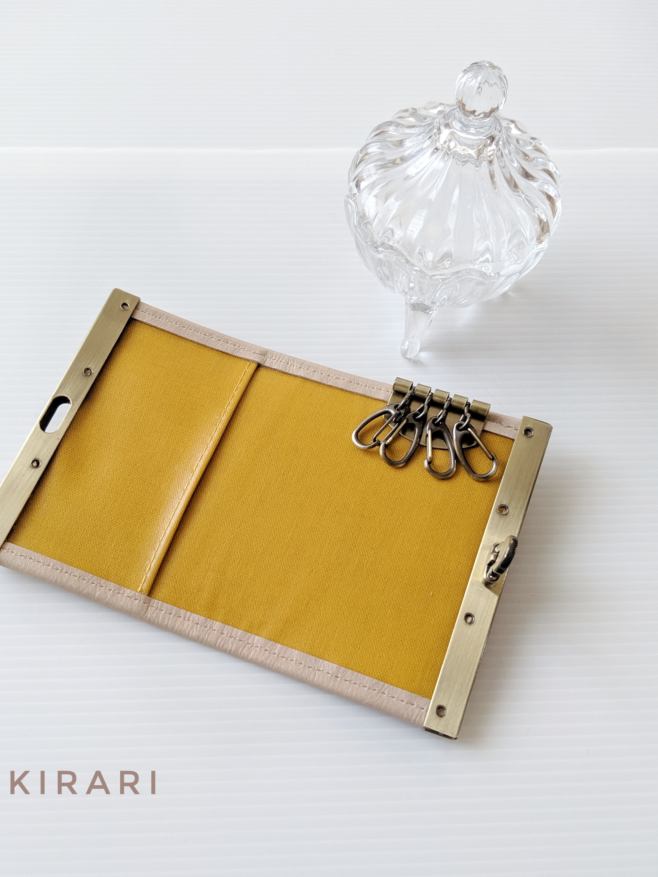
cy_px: 478
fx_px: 811
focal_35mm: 32
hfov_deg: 44.1
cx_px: 297
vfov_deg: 56.7
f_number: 1.8
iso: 427
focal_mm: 4.44
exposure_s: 1/56.8
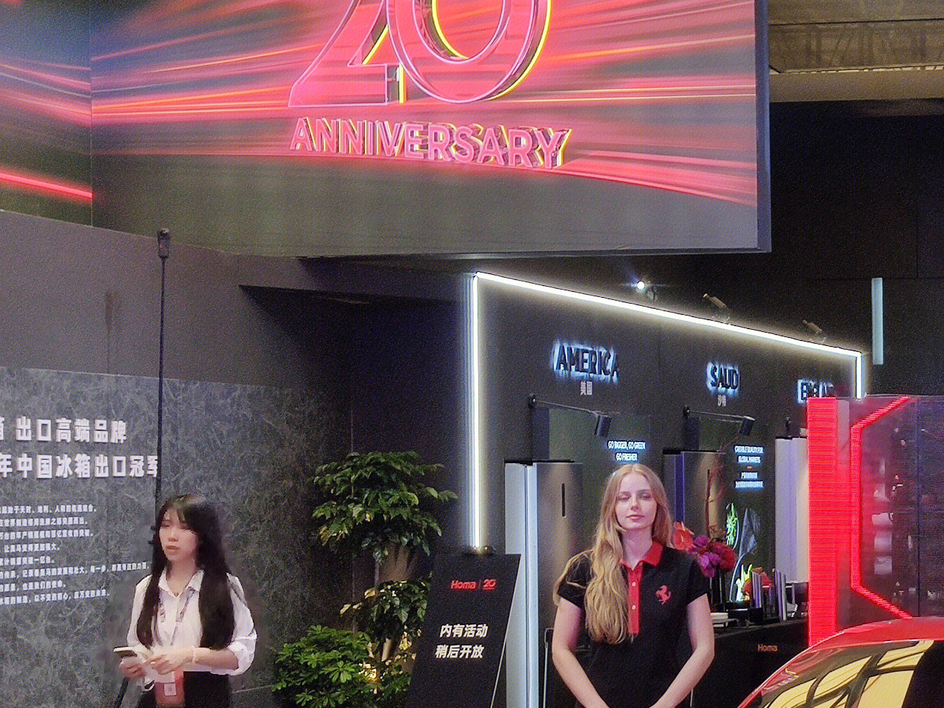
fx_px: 2209
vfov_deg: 18.2
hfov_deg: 22.5
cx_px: 1092
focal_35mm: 81
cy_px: 457
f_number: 1.75
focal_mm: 4.75
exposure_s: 1/100
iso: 169
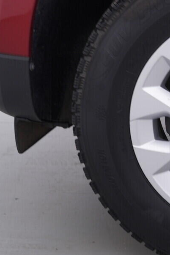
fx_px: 609
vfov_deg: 23.6
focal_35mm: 86
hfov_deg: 14.6
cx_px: 268
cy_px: 112
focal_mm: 24
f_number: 3.5
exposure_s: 1/60
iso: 125
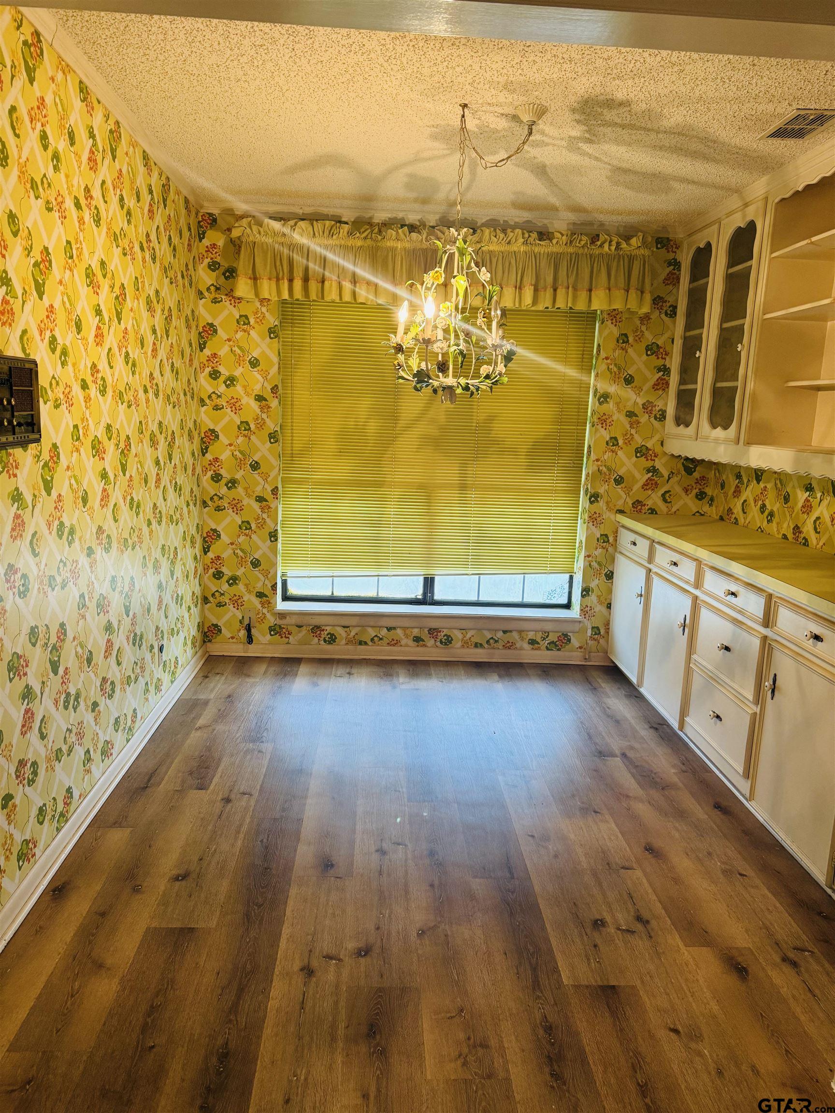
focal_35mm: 24
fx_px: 772
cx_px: 418
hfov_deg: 56.8
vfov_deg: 71.6
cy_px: 556
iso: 200
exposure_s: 1/60
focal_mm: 6.76
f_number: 1.78
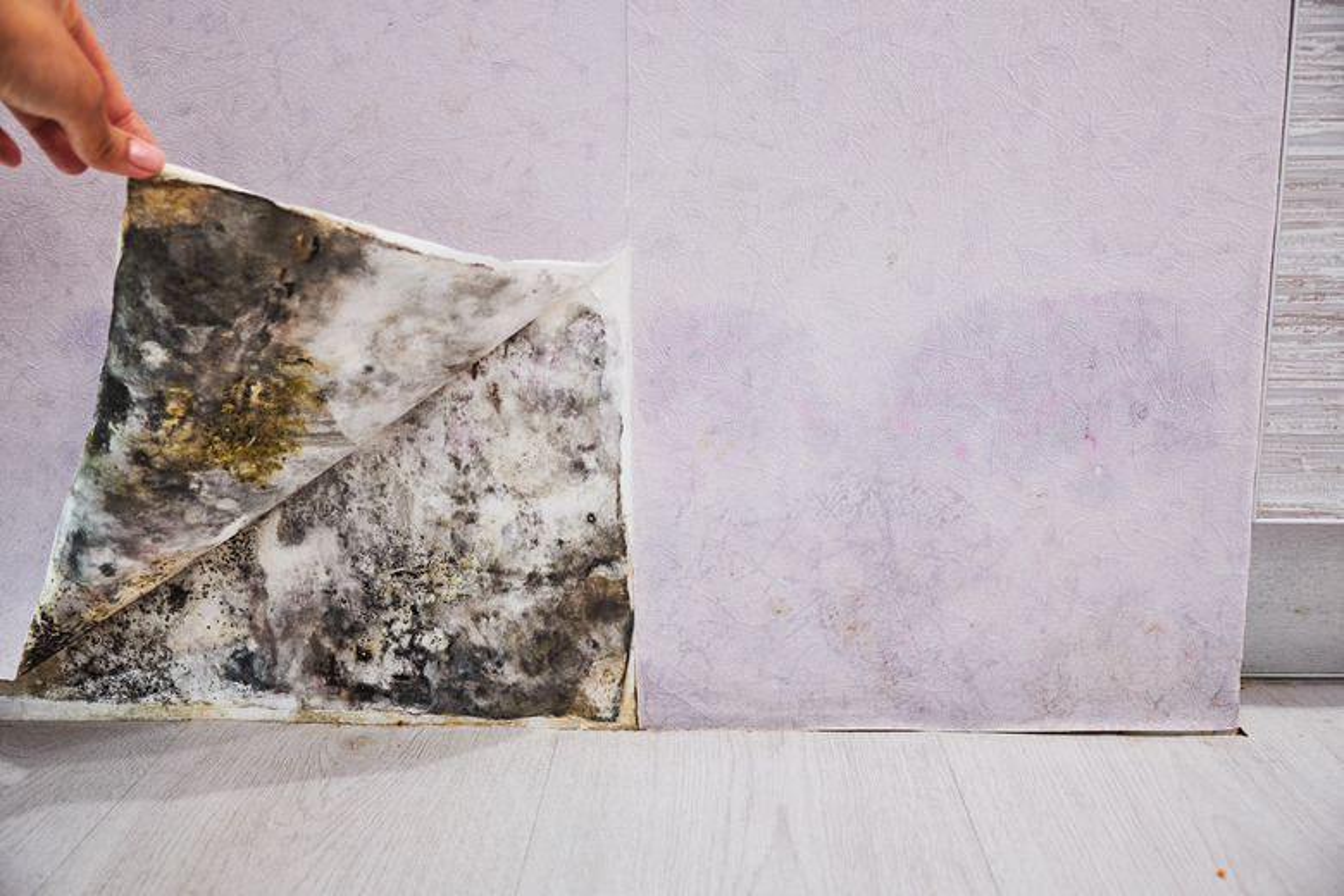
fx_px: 1419
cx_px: 672
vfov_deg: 35.1
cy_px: 448
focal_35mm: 38
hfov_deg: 50.7
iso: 400
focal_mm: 25.4
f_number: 3.2
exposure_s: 1/30
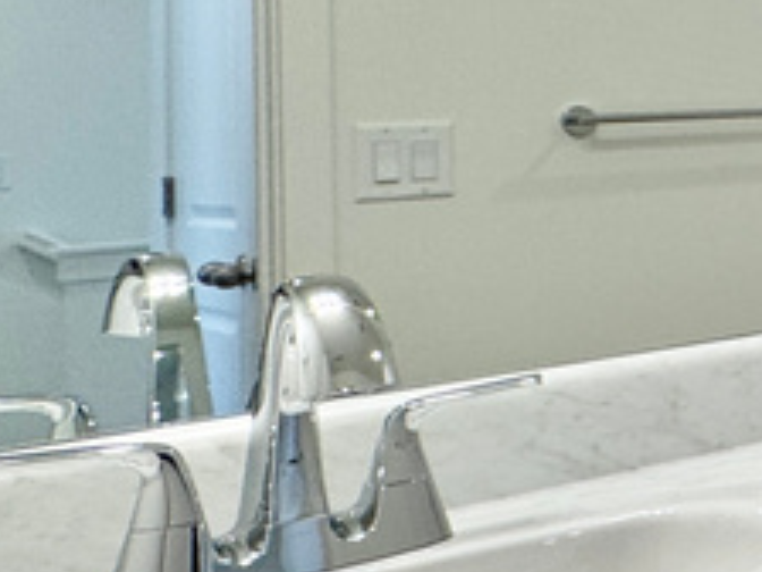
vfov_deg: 22.4
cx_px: 1612
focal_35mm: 64
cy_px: 51
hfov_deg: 17.7
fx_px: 1409
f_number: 2.2
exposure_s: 1/120
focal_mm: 2.22
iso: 80
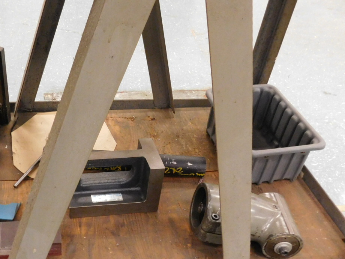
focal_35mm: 40
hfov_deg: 45.7
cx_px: 102
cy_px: 151
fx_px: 399
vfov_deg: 35.9
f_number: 3
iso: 400
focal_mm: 4
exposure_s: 1/30
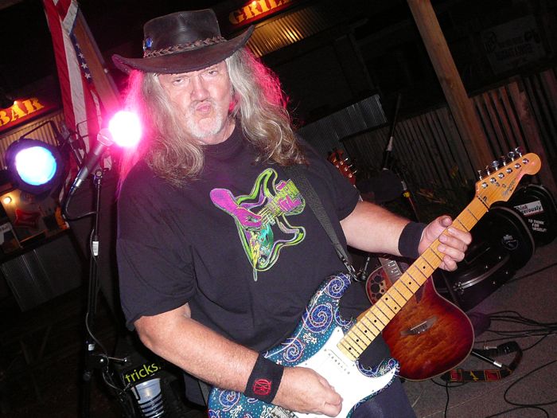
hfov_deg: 46.8
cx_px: 278
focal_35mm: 40
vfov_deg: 36.0
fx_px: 644
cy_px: 209
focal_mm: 5.2
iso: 200
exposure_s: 1/30
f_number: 2.8
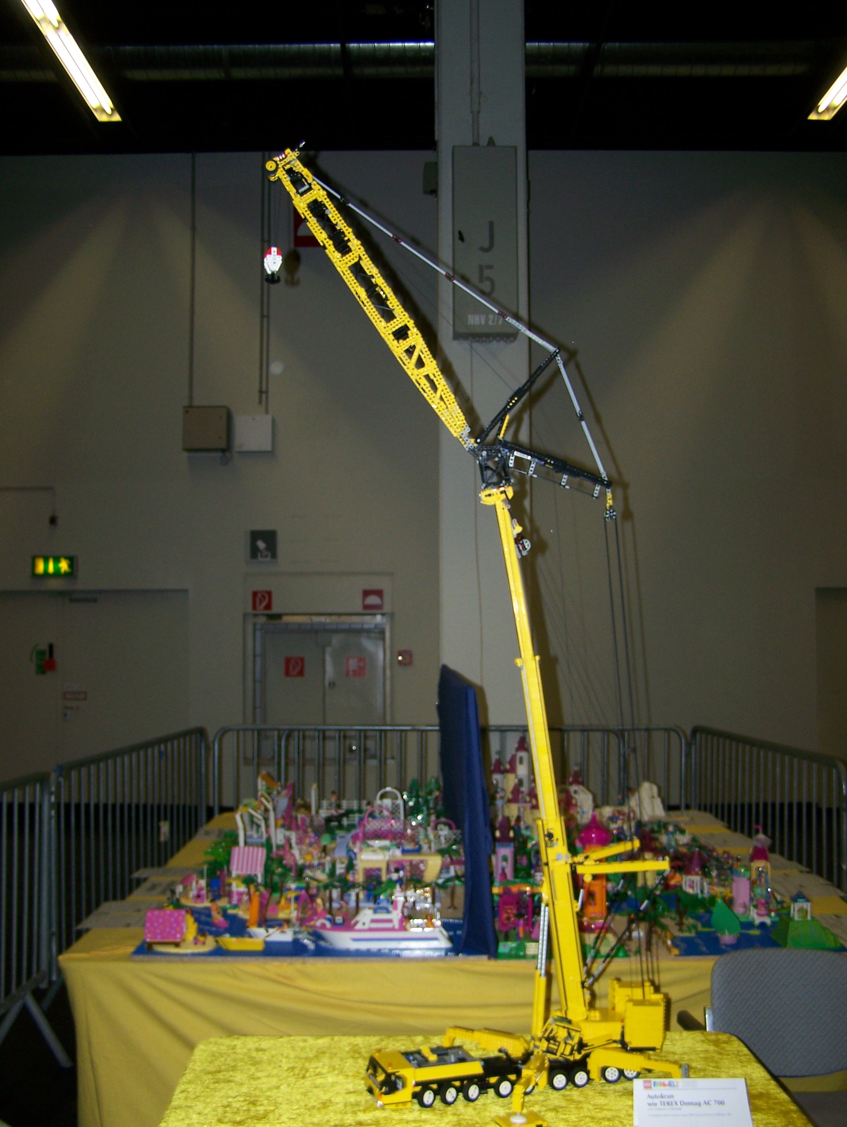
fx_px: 1238
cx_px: 424
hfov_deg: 37.8
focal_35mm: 38
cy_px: 564
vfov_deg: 48.9
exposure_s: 1/60
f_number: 2.8
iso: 80
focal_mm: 6.3
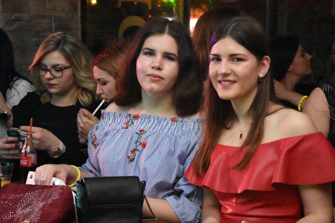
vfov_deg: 17.5
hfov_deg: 26.0
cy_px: 112
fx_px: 726
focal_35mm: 78
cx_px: 168
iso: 25600
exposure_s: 1/125
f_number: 5.6
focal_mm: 52
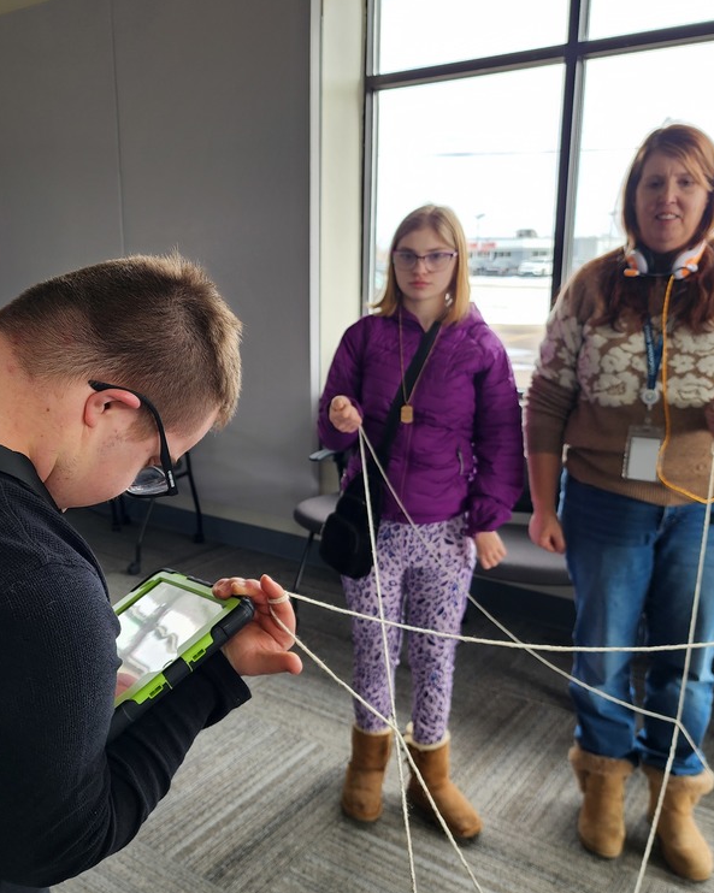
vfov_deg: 57.2
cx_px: 300
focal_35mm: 31
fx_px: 819
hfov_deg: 46.9
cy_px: 437
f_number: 1.8
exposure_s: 1/180
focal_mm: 6.4
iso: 64
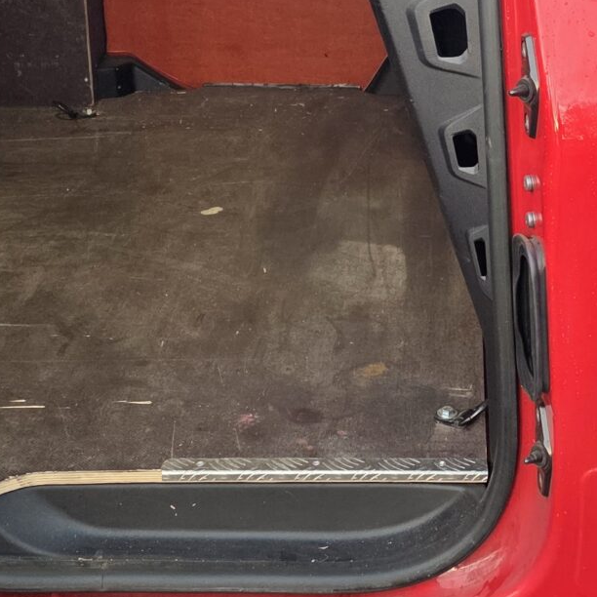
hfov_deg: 20.0
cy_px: 181
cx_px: 552
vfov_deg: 20.3
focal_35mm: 85
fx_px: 1659
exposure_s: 1/100
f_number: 1.7
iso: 250
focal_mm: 6.25
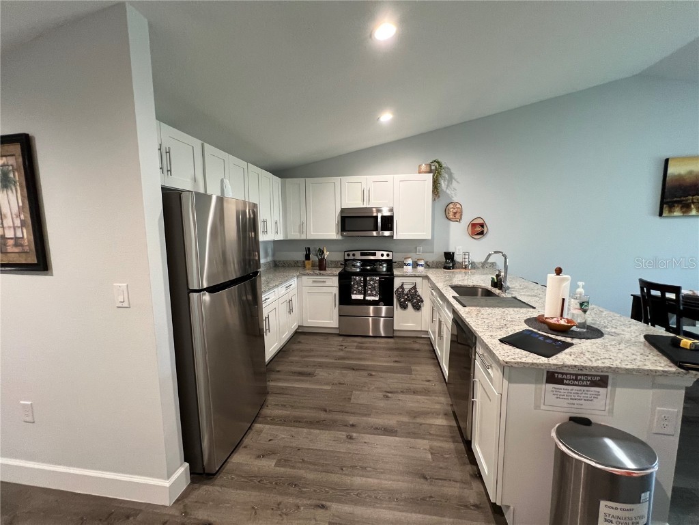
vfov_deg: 89.9
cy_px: 262
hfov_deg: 106.2
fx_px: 263
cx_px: 350
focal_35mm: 13
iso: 200
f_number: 1.8
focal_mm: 1.57
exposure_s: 1/60
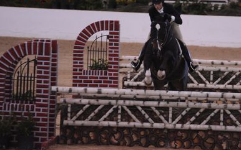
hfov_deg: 6.2
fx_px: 2219
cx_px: 159
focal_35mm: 338
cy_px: 70
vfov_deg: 3.9
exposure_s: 1/400
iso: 5000
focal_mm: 200
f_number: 3.2
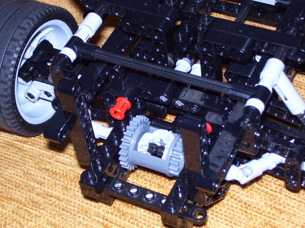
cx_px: 122
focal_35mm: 90
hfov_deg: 21.7
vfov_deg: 16.4
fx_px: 793
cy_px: 114
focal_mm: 11.6
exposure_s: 1/90
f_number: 4
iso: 80
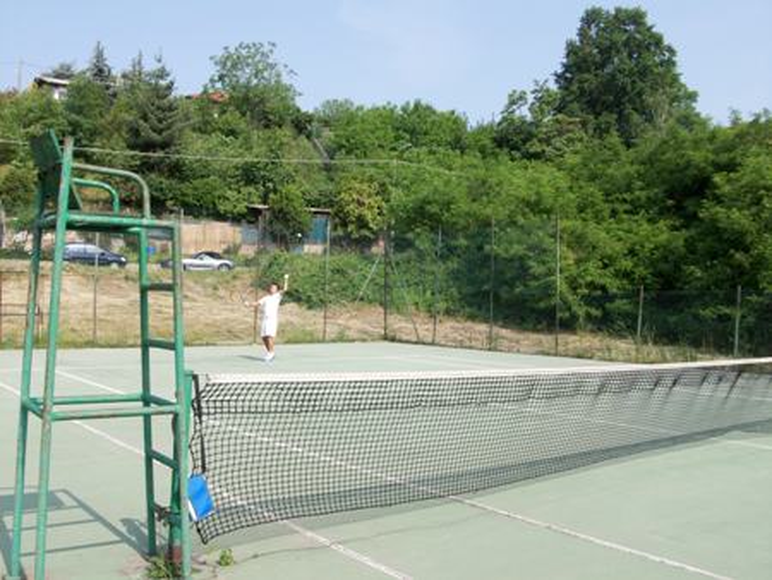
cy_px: 290
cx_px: 386
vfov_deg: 41.8
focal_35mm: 34
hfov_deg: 53.9
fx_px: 759
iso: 64
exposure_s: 1/222
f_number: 5.5
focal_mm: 5.7
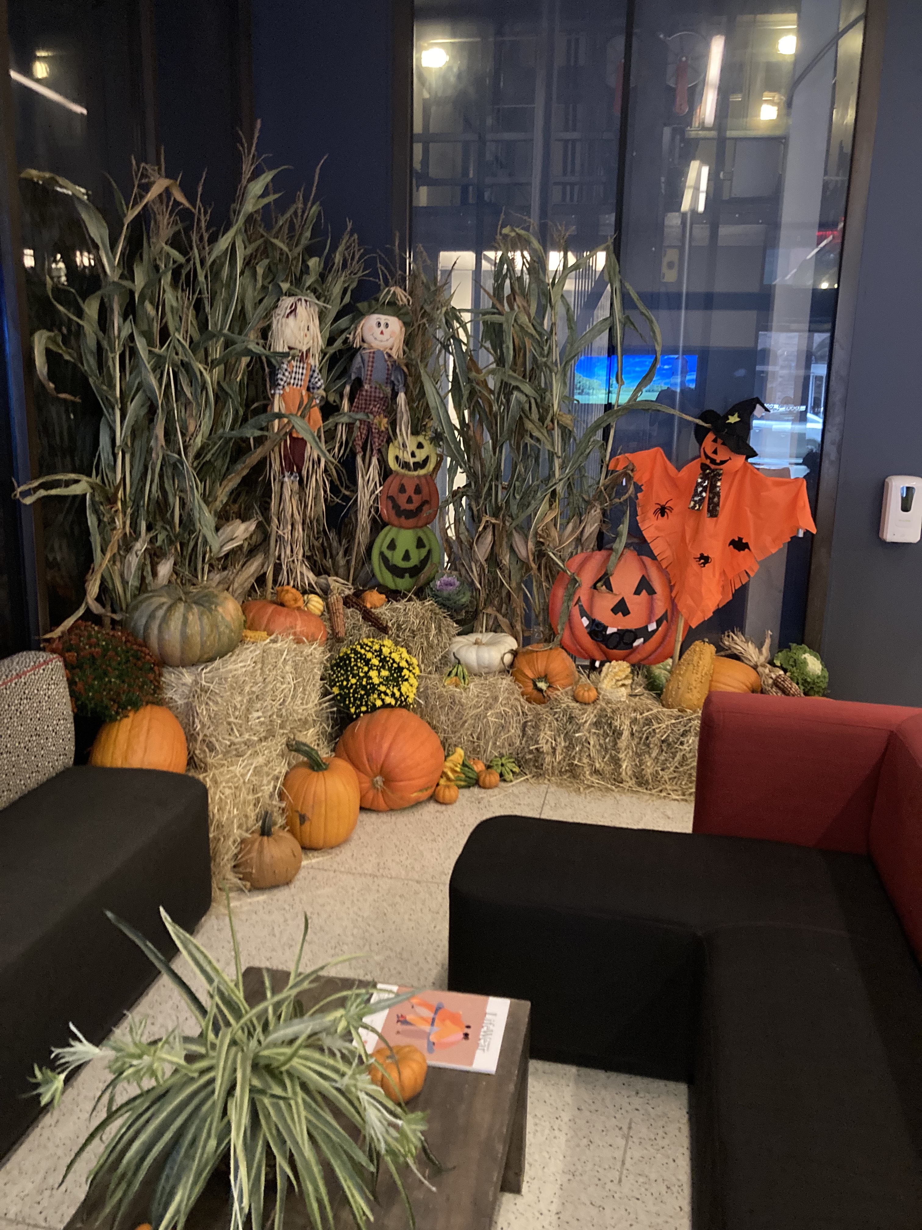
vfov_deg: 63.4
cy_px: 615
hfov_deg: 49.7
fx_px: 994
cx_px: 461
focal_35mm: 28
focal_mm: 3.99
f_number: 1.8
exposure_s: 1/23
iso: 640
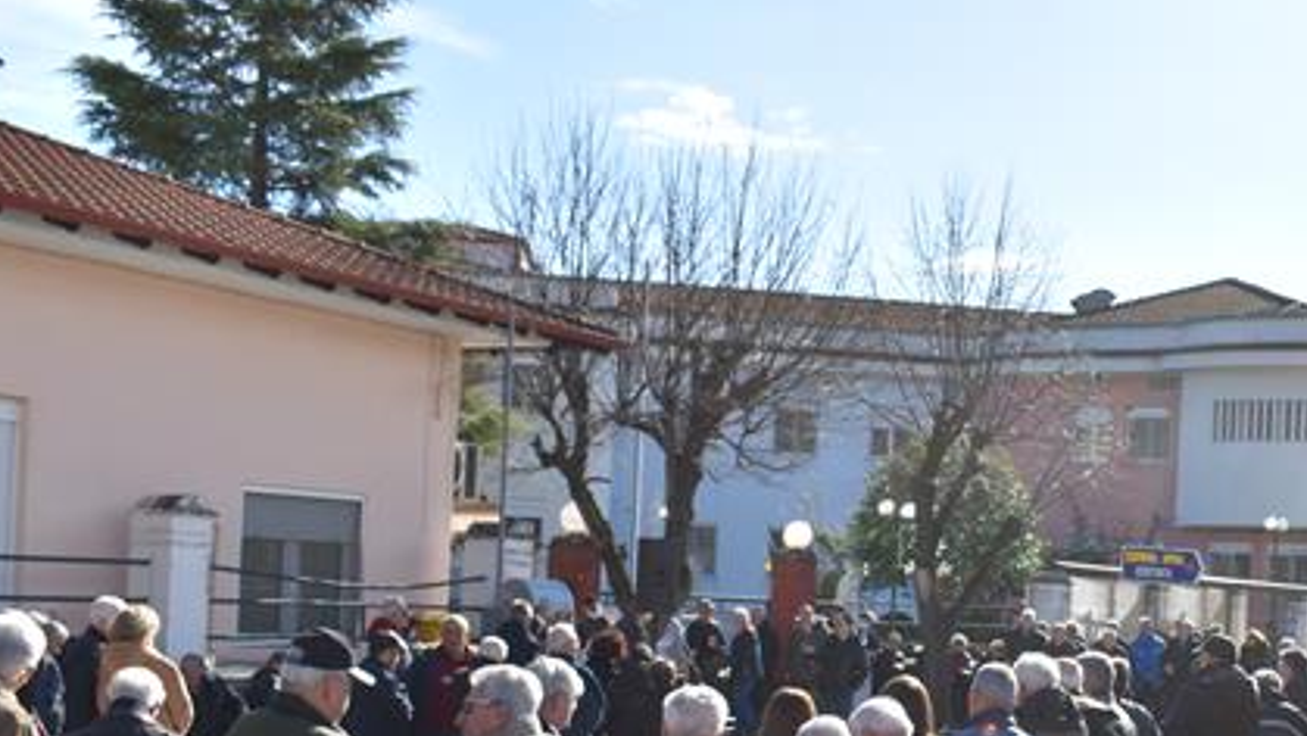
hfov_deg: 37.0
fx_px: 1872
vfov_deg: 21.9
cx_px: 1064
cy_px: 603
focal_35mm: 54
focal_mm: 18
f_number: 8
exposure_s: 1/500
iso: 200
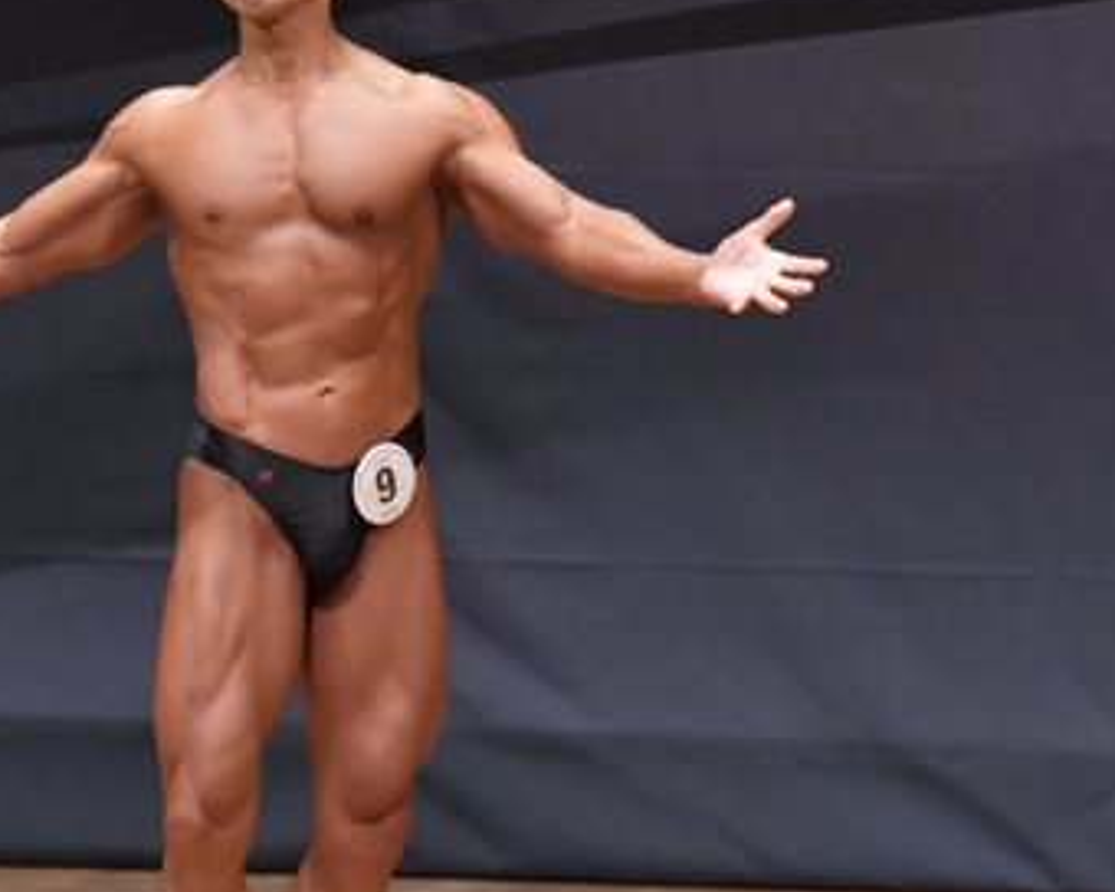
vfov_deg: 2.7
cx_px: 152
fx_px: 19041
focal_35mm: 577
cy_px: 456
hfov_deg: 3.4
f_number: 5.6
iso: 6400
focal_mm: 180
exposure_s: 1/400
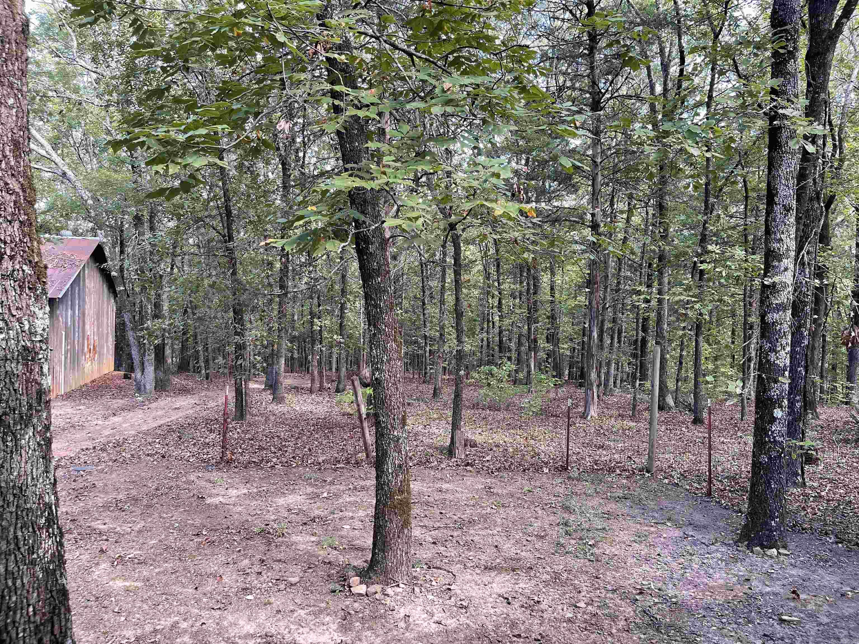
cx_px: 430
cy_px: 322
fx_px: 620
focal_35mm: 25
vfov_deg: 54.9
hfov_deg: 69.4
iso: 100
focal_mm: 5.1
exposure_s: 1/121
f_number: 1.6
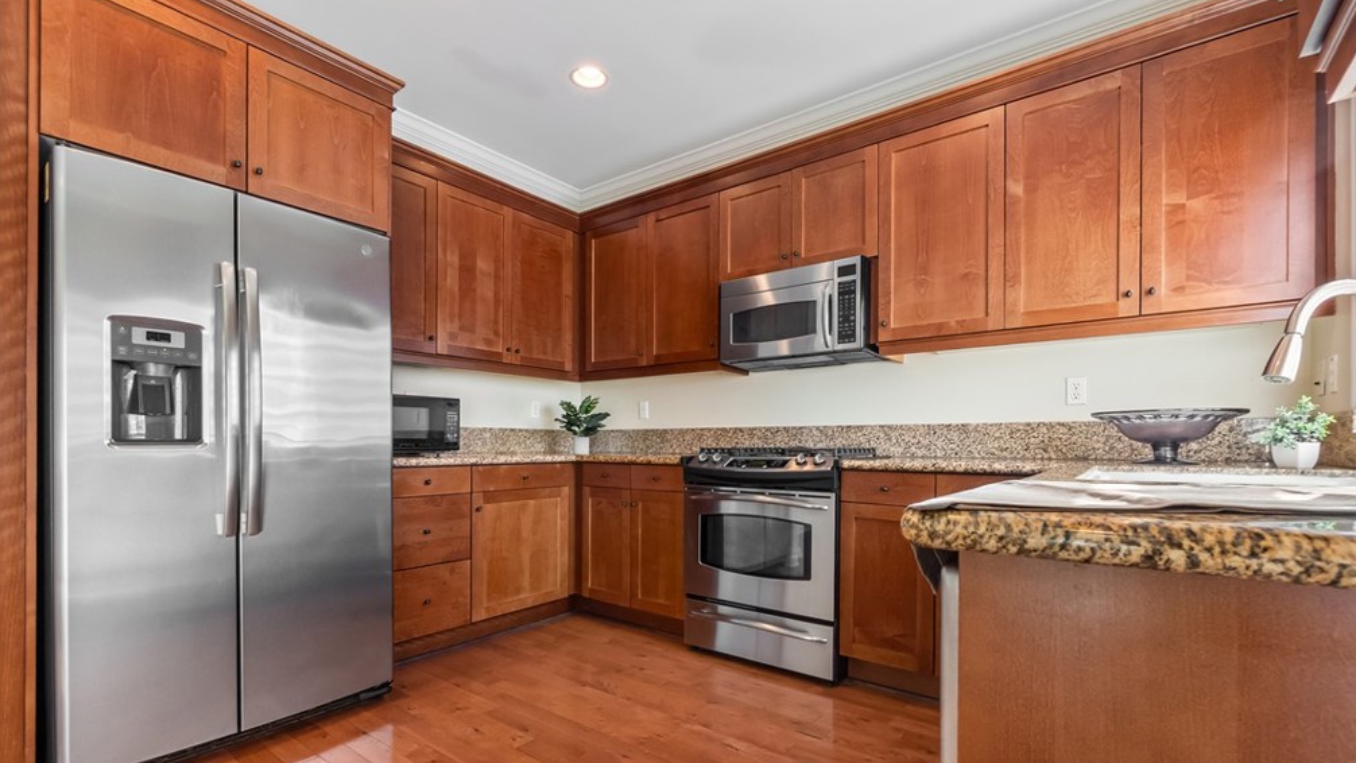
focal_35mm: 16
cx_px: 678
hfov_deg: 99.4
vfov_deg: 66.6
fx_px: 575
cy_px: 448
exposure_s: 1/15
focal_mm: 10
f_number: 8
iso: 400
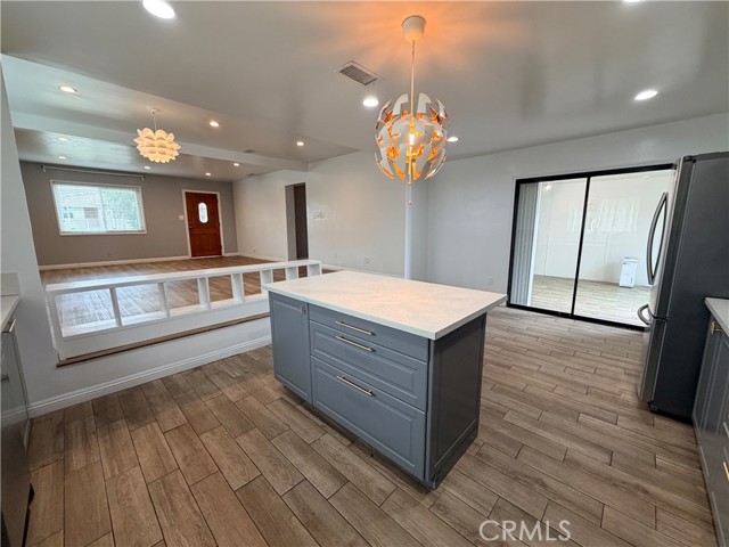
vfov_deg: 85.7
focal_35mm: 14
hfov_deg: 102.1
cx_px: 364
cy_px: 274
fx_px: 295
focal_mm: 2.22
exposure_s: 1/120
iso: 200
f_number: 2.2
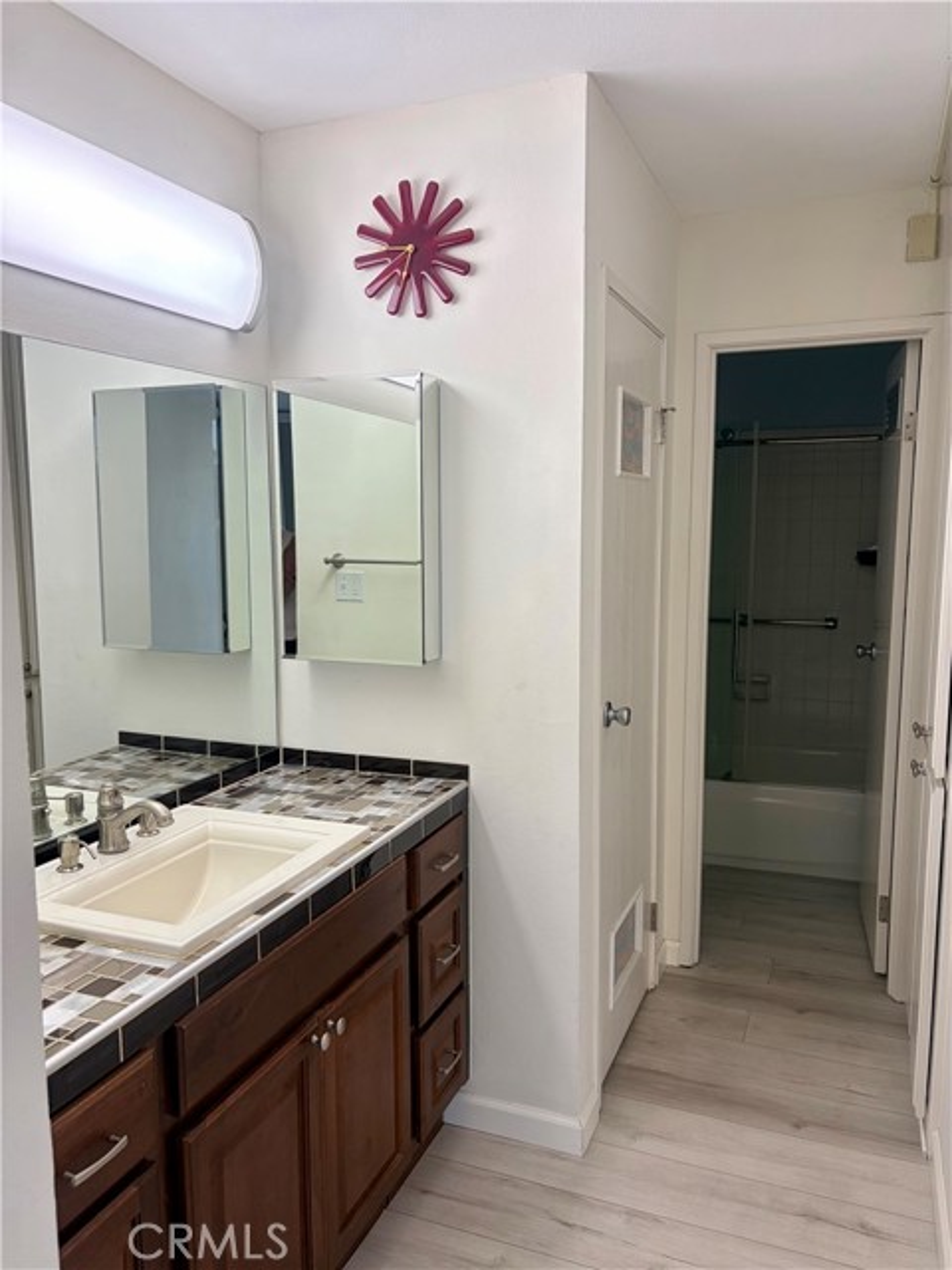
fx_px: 953
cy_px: 635
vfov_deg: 67.3
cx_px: 476
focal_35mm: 26
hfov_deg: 53.1
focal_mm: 5.96
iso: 100
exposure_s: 1/120
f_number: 1.6
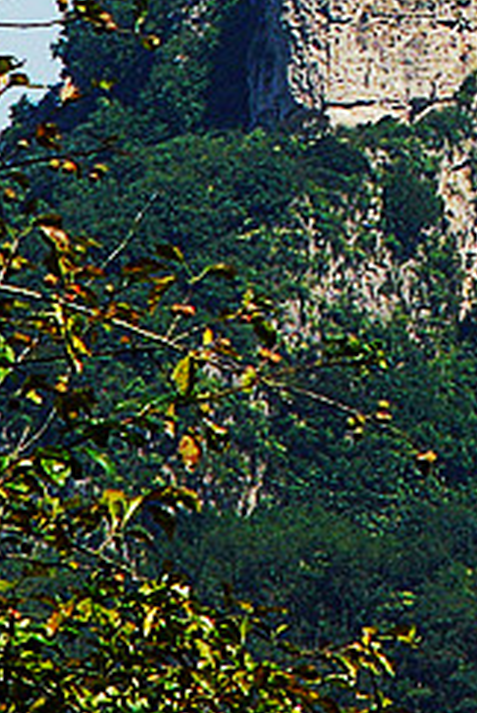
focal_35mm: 738
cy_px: -113
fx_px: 14625
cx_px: 898
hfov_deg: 1.9
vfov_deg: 2.8
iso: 50
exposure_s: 1/500
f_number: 4.6
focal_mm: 35.8
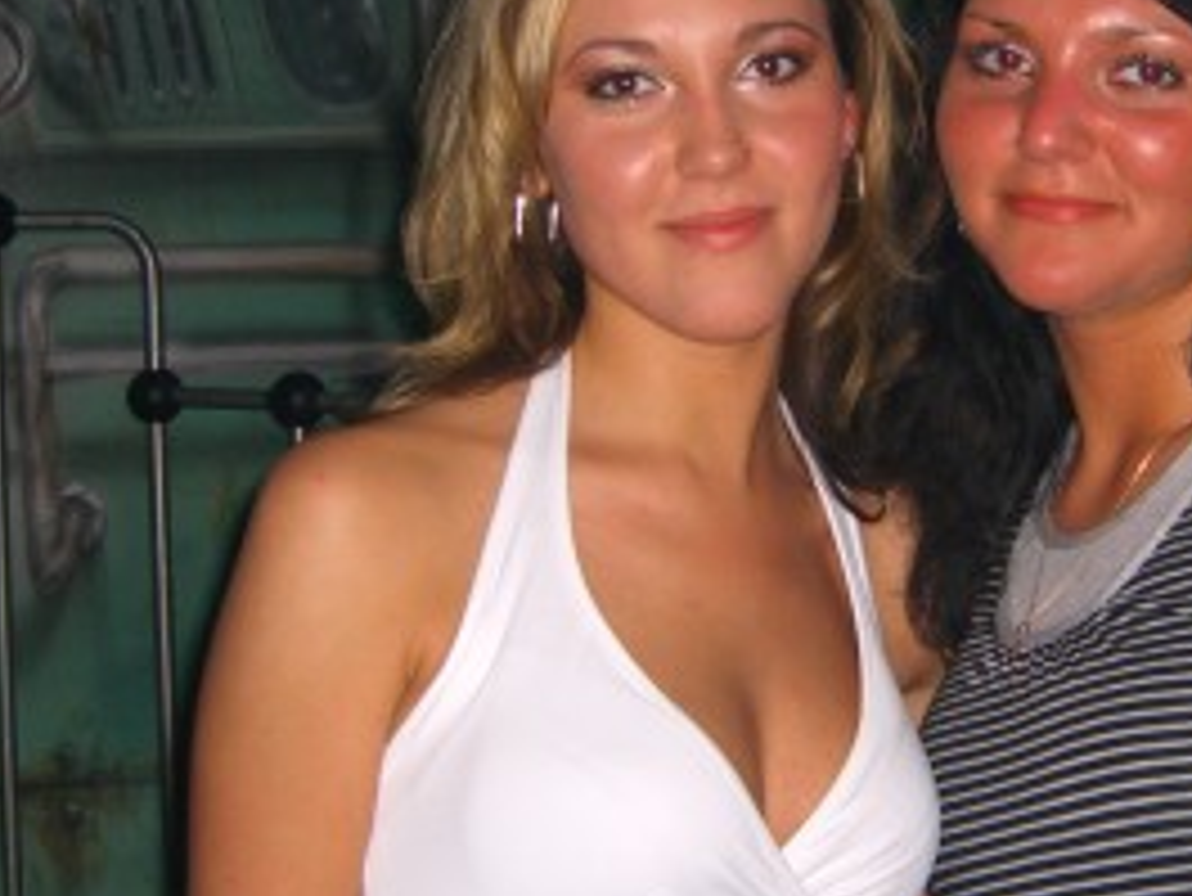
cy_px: 419
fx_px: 2963
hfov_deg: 22.6
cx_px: 882
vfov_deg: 17.2
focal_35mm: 86
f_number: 2.8
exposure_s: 1/60
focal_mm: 7.9
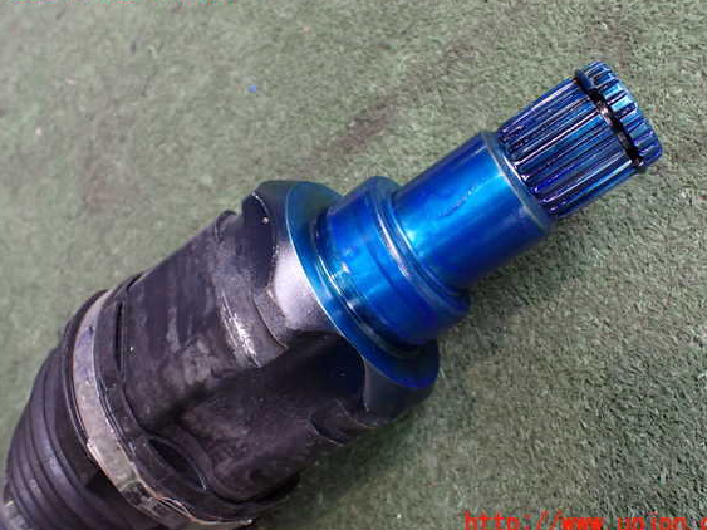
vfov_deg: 44.1
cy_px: 257
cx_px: 372
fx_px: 653
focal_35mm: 32
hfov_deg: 56.8
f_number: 2.3
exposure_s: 1/125
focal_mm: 5.4
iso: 320
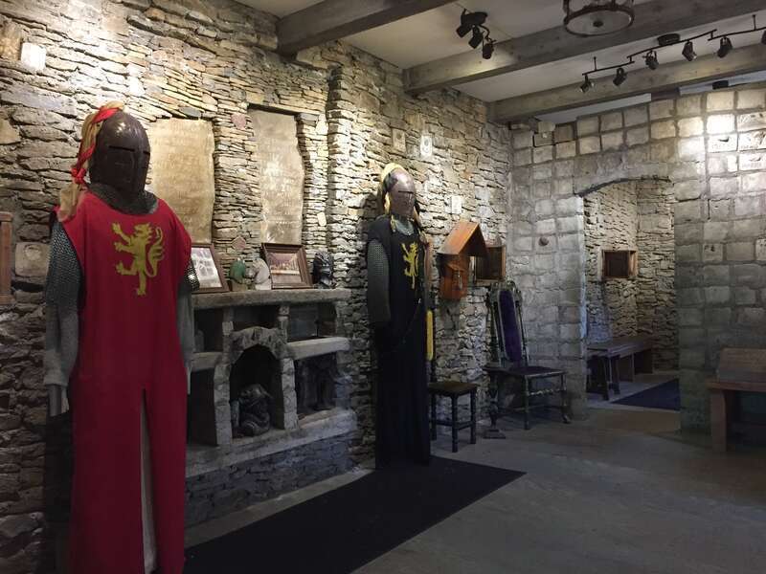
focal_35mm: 29
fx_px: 642
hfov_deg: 61.7
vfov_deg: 48.2
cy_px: 287
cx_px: 383
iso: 200
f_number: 2.2
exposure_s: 1/30
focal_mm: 4.15
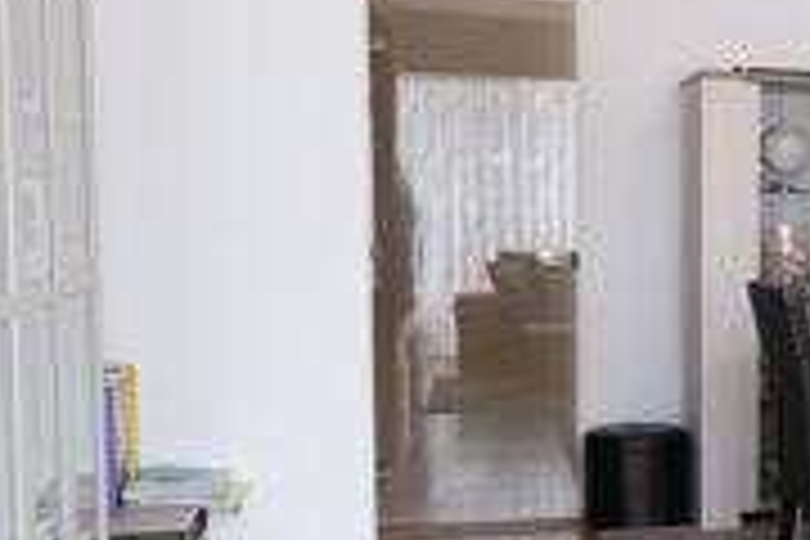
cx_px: 1040
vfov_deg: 19.9
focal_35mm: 68
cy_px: 364
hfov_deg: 25.7
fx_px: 1530
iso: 1250
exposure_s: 1/30
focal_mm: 11
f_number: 4
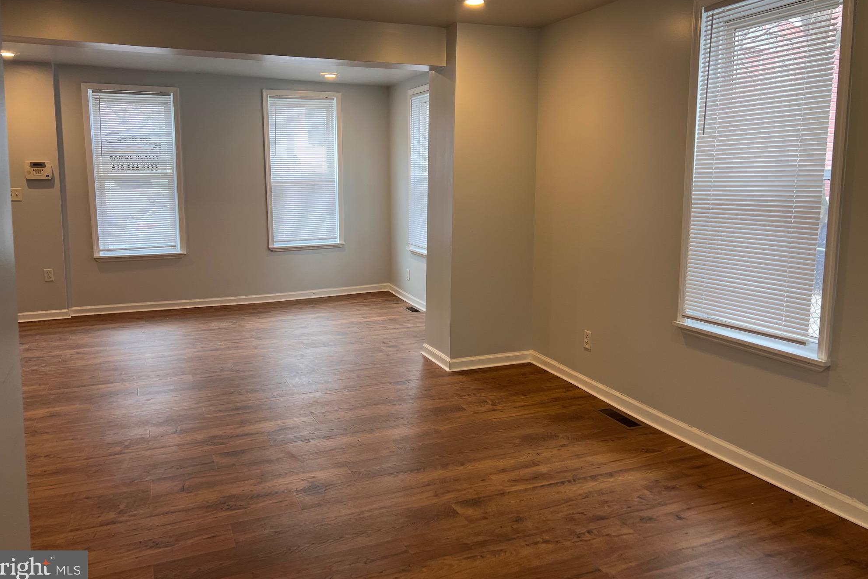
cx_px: 427
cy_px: 249
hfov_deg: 65.5
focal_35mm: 28
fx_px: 675
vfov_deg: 46.3
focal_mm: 5.7
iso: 50
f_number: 1.5
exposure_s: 1/120
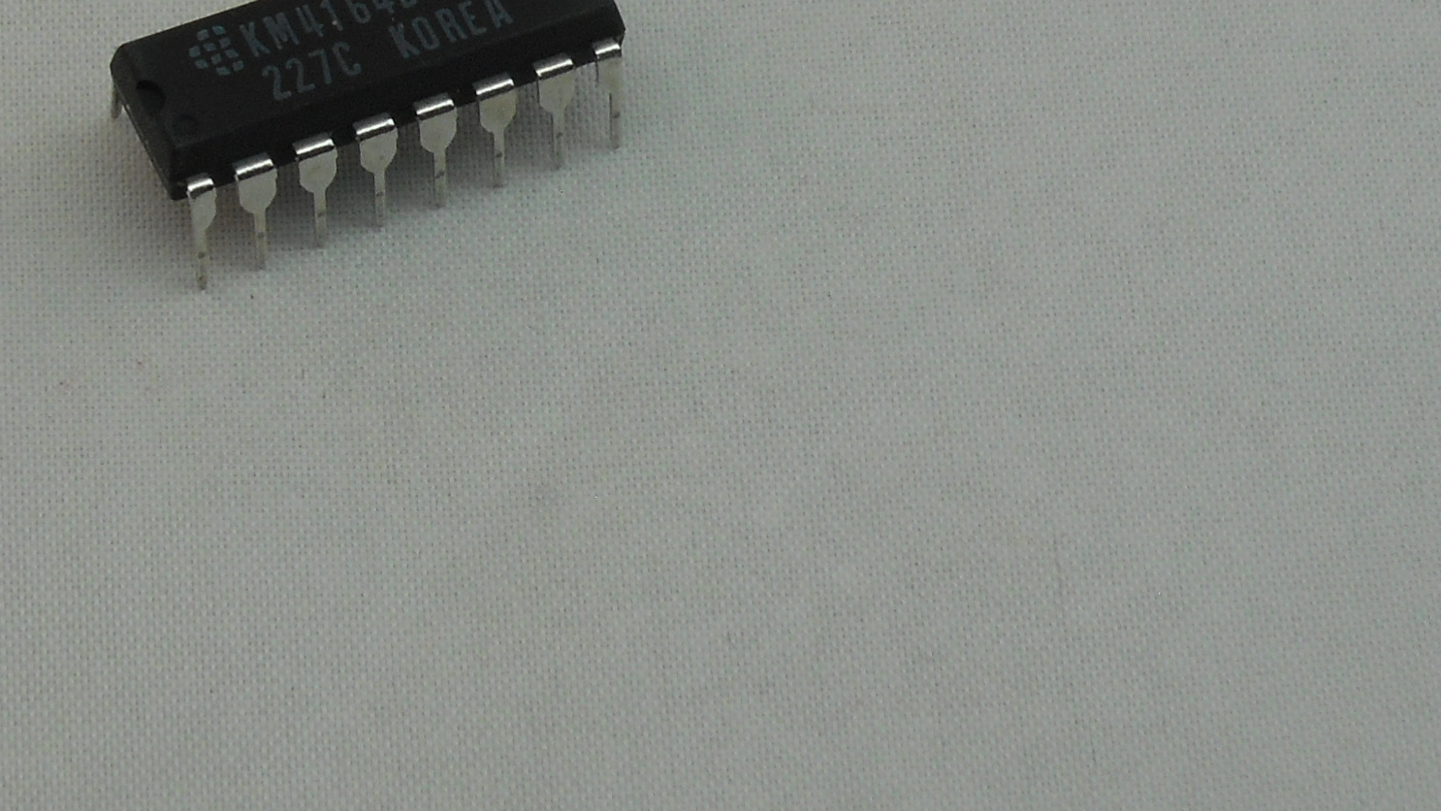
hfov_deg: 9.0
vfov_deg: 5.1
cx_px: 333
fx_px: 9094
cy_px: -84
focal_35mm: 238
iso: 110
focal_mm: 15.9
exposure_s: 1/60
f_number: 5.6
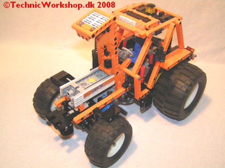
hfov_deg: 49.0
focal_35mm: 38
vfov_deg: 37.7
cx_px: 112
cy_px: 84
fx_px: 247
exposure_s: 1/40
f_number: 2.8
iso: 200
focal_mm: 5.8
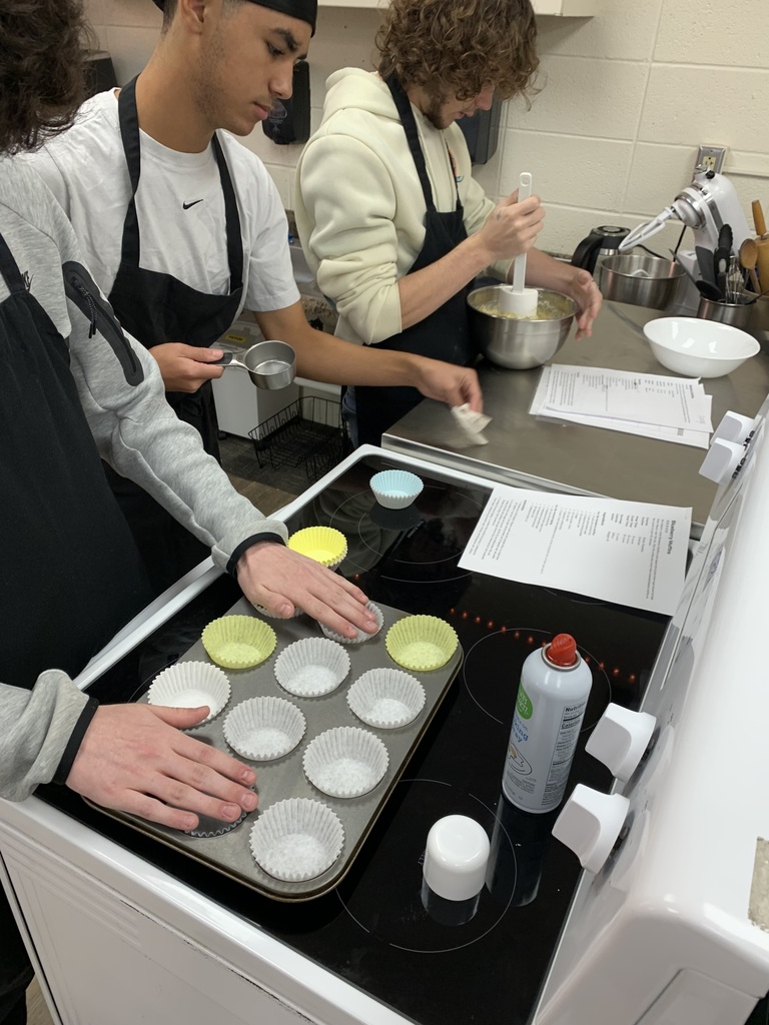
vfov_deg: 67.3
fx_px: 770
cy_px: 512
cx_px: 384
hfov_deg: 53.1
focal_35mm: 26
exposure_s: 1/60
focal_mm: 4.25
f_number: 1.8
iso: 50
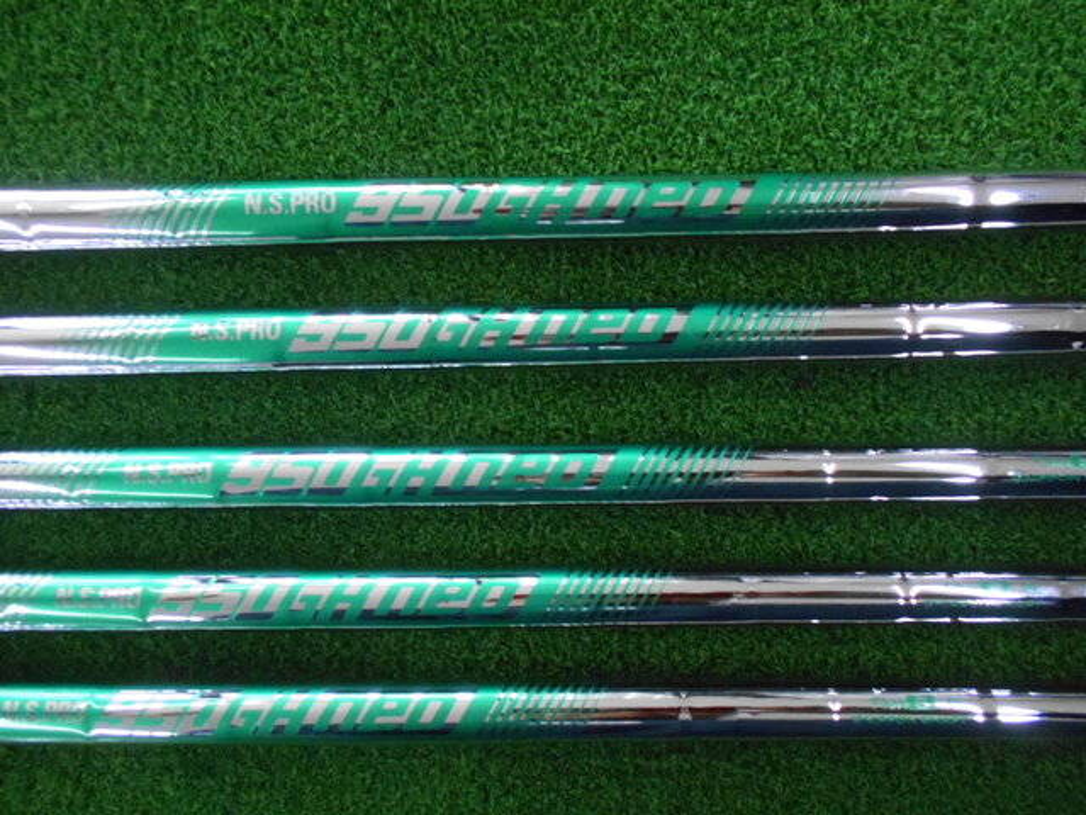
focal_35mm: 26
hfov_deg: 67.3
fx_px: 816
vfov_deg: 53.1
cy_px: 408
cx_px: 543
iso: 800
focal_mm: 4.6
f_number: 3.2
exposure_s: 1/200
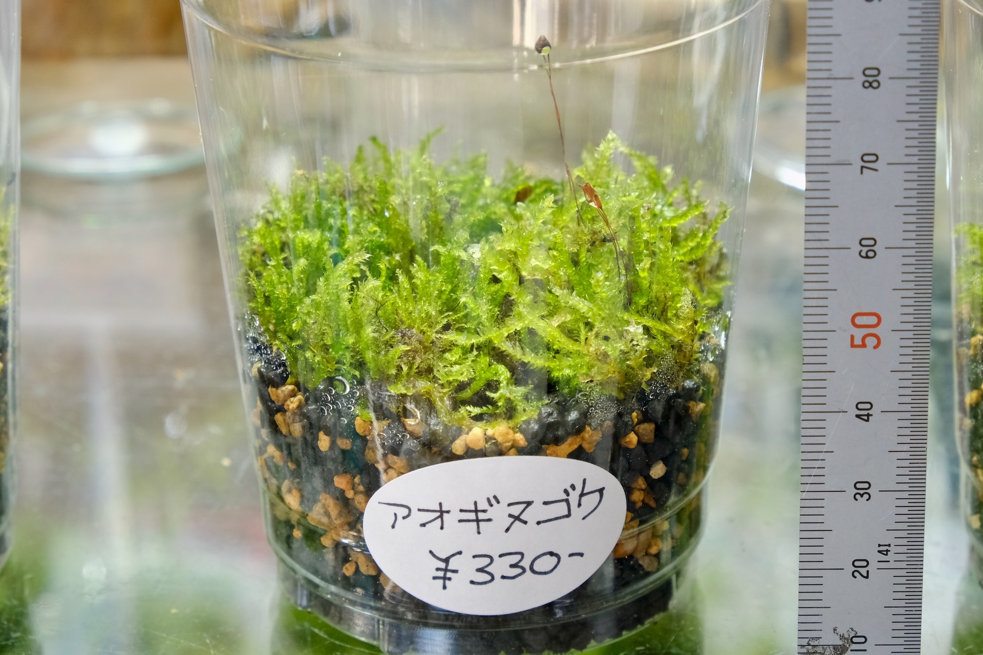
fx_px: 2266
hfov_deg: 24.5
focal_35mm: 83
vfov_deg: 16.5
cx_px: 492
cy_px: 328
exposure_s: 1/50
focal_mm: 55
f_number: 9
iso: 1600
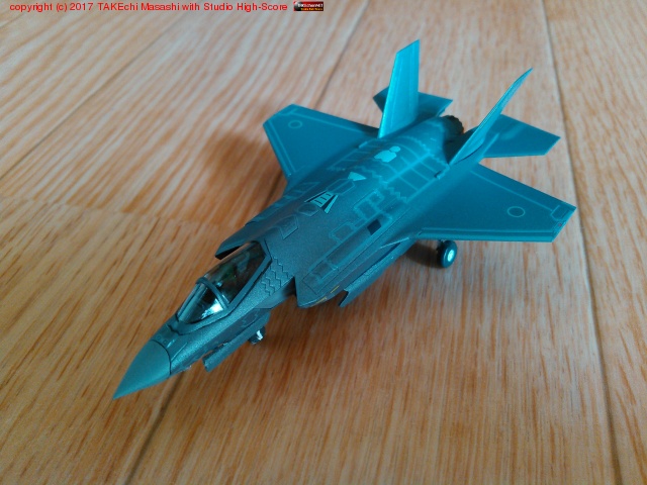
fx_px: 561
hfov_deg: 60.0
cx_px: 324
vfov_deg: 46.8
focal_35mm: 30
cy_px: 242
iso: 320
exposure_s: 1/15.1
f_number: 2.4
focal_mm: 4
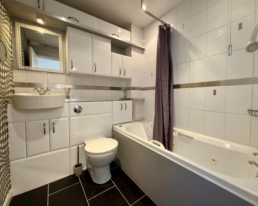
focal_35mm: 15
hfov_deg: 96.6
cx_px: 140
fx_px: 115
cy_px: 101
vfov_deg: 84.0
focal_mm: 2.22
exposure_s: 1/50
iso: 320
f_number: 2.2
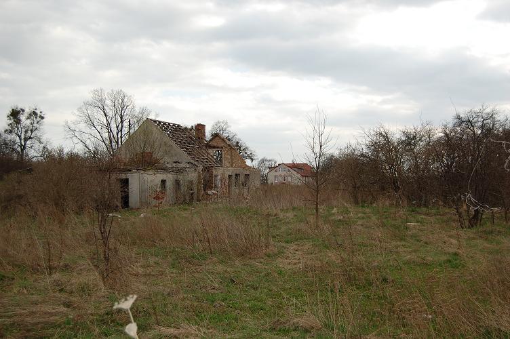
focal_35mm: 46
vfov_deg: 28.9
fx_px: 658
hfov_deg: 42.4
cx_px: 255
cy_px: 170
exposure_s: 1/400
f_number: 5.6
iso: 200
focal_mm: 31
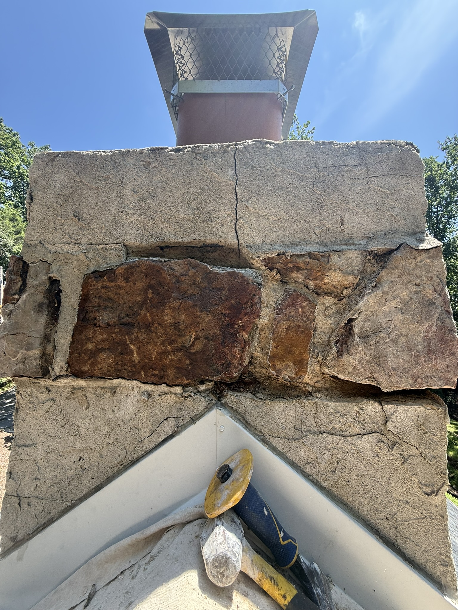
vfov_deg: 102.1
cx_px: 229
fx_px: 247
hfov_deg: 85.7
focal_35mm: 14
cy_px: 305
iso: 50
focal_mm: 2.22
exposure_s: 1/260
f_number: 2.2
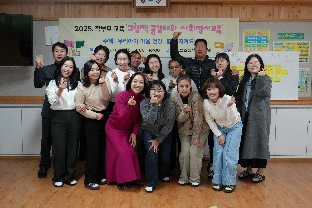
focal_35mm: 38
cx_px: 156
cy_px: 104
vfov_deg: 35.1
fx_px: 329
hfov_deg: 50.7
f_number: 4
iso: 2500
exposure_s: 1/160
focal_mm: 38
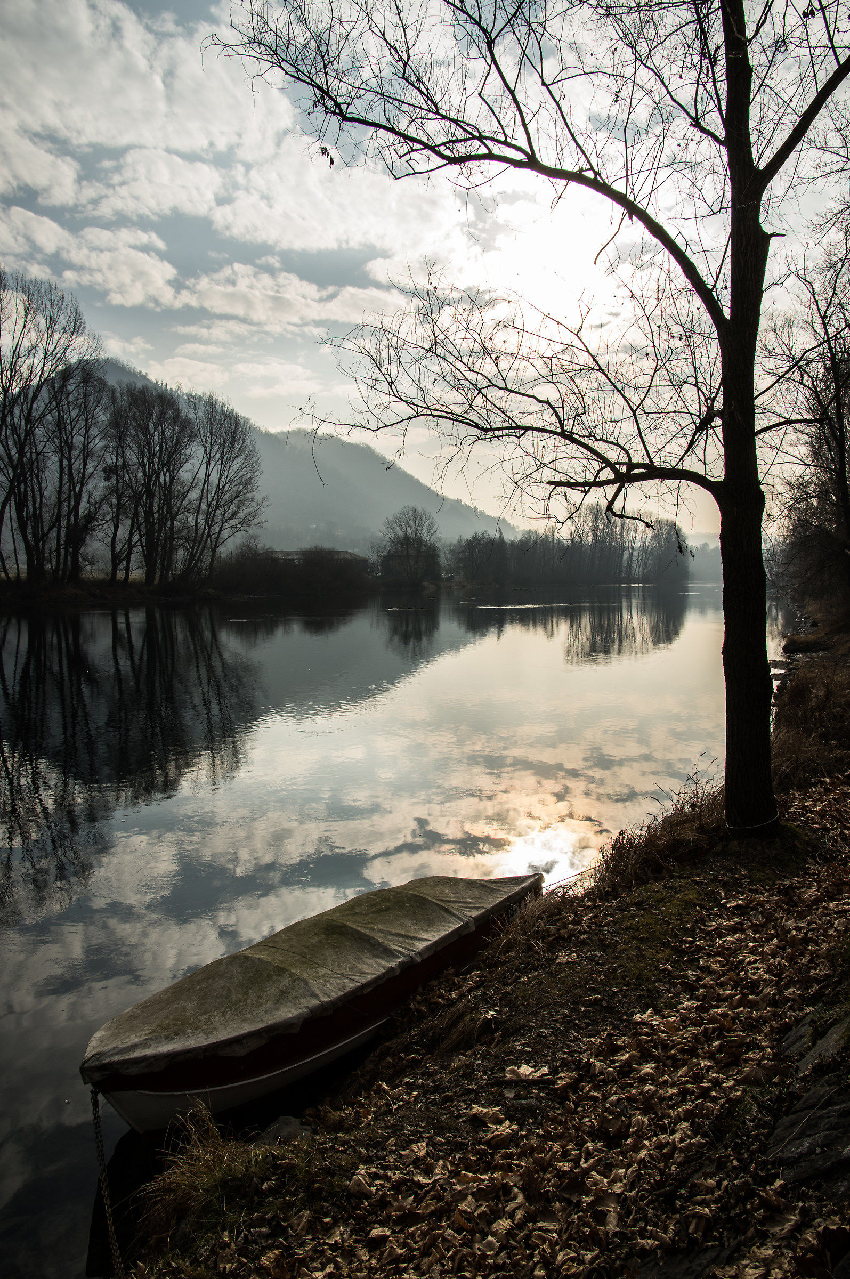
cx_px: 425
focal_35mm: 24
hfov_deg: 53.0
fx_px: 852
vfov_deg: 73.8
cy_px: 640
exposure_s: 1/250
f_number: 8
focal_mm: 16
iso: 100
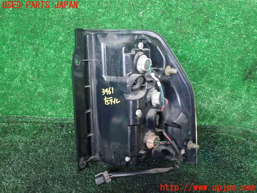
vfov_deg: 46.8
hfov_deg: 60.0
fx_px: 223
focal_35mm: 30
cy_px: 96
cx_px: 128
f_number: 2.3
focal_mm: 5.4
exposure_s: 1/25
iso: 800
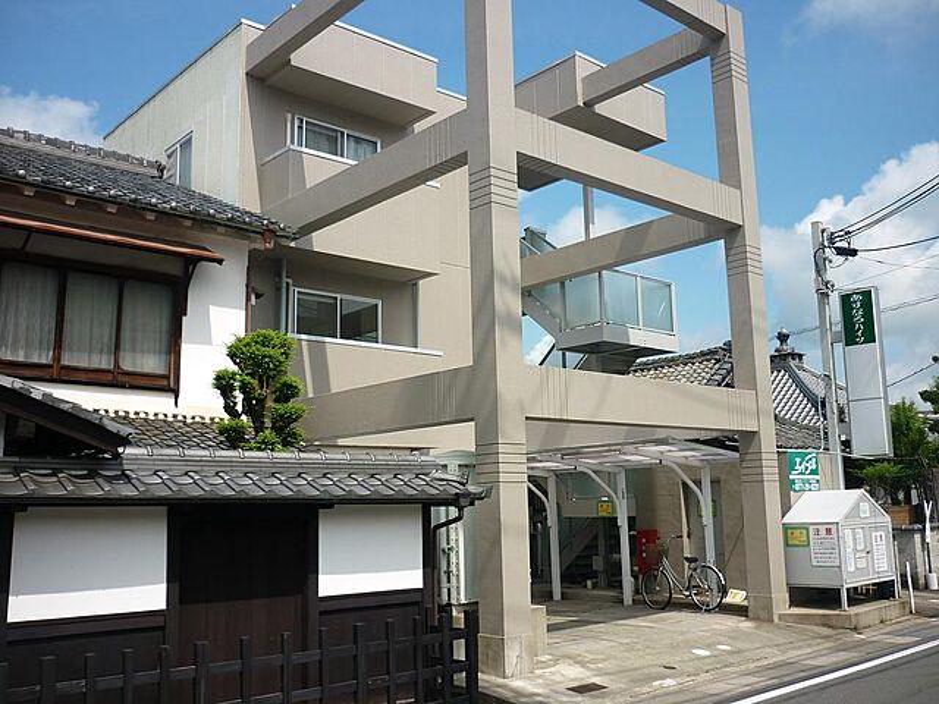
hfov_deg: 55.4
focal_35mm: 33
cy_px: 352
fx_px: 895
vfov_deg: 42.9
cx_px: 470
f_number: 8
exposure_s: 1/160
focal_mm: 5.5
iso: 80
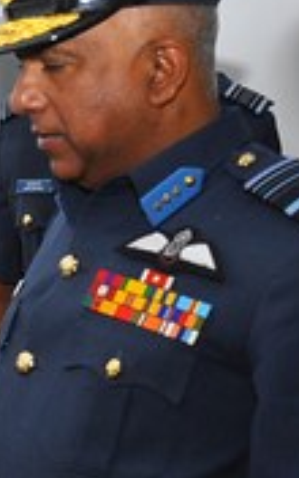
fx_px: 1226
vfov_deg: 22.1
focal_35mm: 94
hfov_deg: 11.5
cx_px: -413
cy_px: 284
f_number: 3.5
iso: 200
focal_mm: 18
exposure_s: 1/100
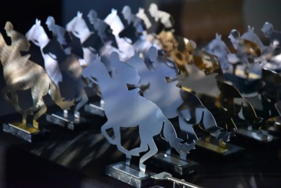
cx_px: 140
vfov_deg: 11.4
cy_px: 94
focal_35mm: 120
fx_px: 937
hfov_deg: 17.1
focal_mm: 120
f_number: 4
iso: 8000
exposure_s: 1/400
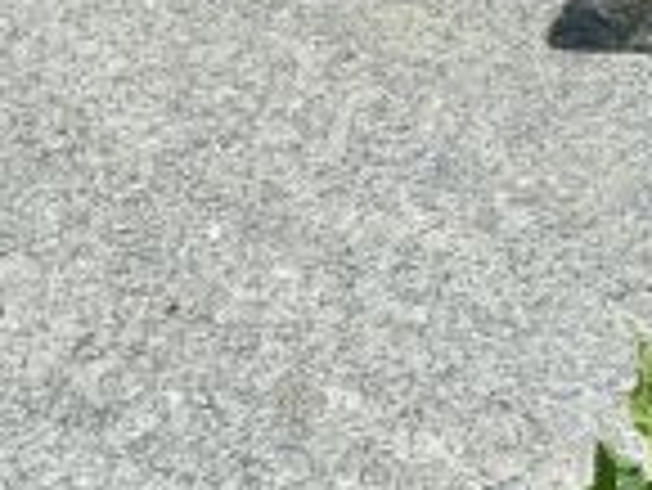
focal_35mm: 154
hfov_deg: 12.5
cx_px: -157
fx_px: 2903
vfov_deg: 9.6
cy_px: 315
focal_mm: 7.4
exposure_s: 1/400
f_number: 5.6
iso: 100
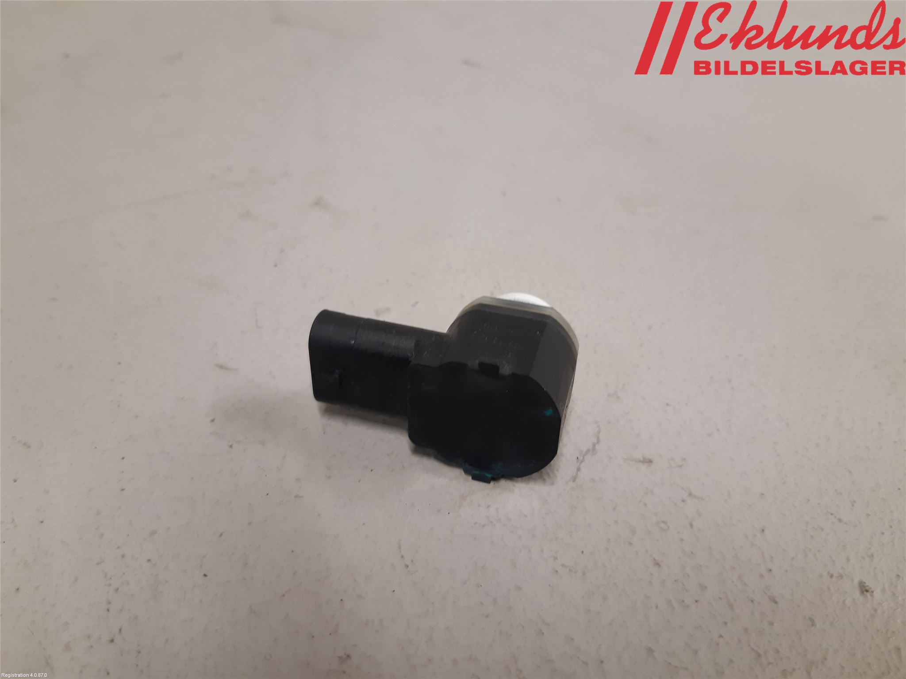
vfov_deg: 53.1
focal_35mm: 26
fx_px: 680
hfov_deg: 67.3
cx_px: 453
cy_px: 340
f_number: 1.7
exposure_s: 1/50
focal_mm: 3.93
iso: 125
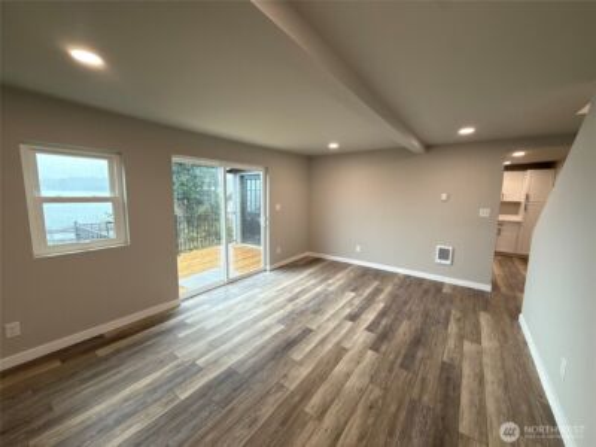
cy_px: 224
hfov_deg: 102.1
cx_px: 298
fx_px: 241
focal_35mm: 14
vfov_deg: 85.7
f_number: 2.2
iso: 200
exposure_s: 1/120
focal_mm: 2.22
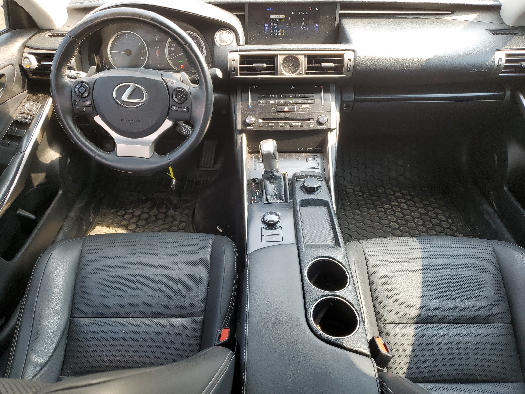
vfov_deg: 53.1
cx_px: 262
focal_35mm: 26
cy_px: 197
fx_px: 394
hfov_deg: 67.3
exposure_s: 1/147
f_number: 1.5
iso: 50
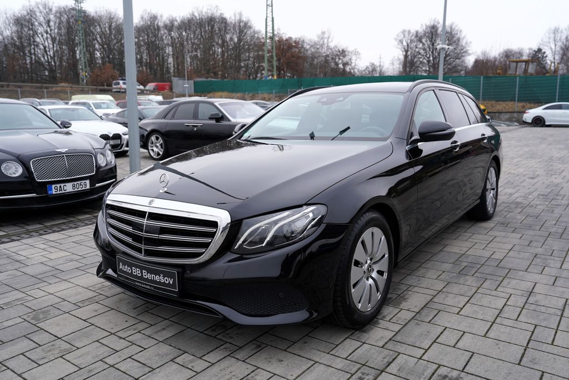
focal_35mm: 29
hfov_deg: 63.7
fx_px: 458
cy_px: 190
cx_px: 284
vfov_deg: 45.0
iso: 100
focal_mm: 29
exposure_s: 1/60
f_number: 4.5
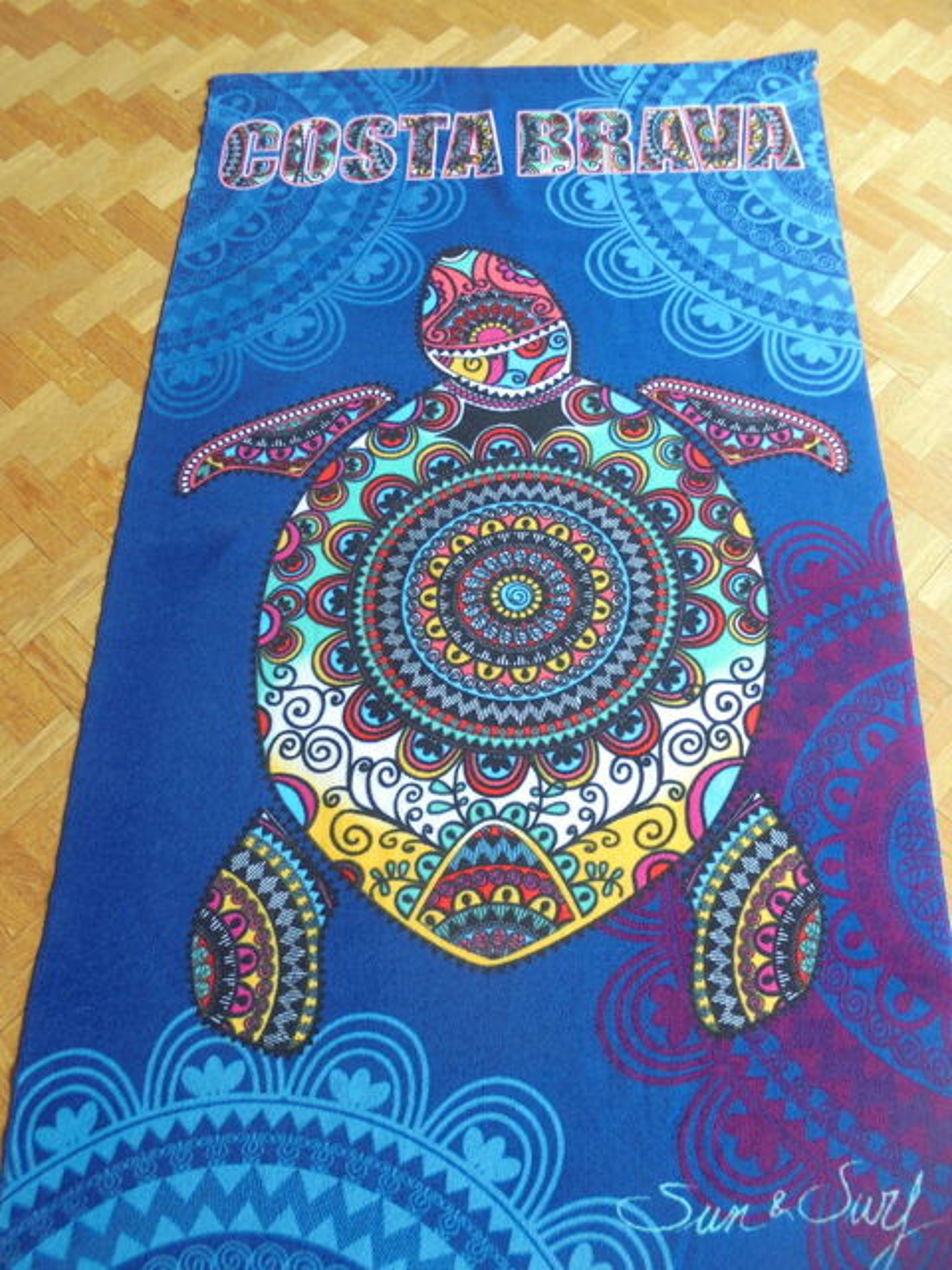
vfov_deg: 67.3
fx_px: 953
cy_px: 635
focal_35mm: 26
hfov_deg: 53.1
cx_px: 476
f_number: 3.5
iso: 100
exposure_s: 1/30
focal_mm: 4.6
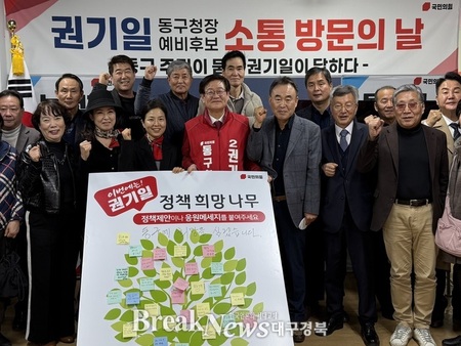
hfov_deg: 71.6
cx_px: 230
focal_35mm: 24
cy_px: 173
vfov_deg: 56.9
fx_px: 320
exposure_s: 1/60.2
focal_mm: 6.76
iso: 125
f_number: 1.78
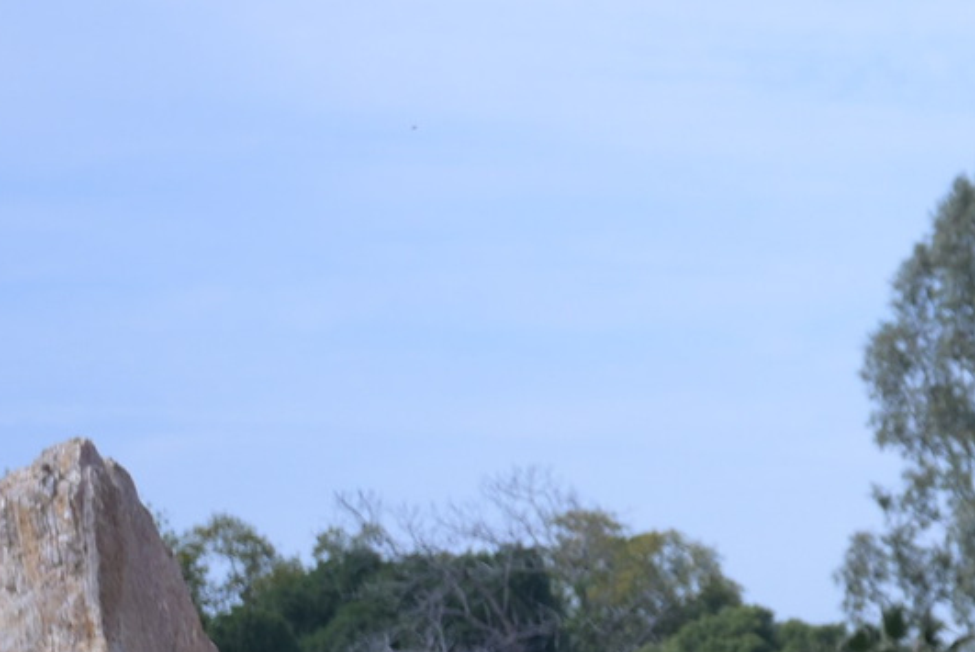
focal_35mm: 159
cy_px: 438
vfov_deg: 8.6
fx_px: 4310
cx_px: 2205
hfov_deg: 11.2
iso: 125
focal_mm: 33
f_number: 3.5
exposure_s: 1/1600
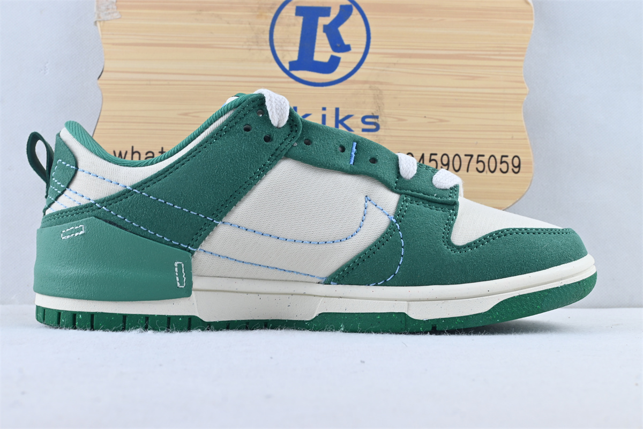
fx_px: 884
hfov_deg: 40.0
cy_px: 214
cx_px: 322
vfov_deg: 27.3
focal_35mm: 50
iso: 100
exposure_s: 1/13
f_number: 10
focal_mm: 33
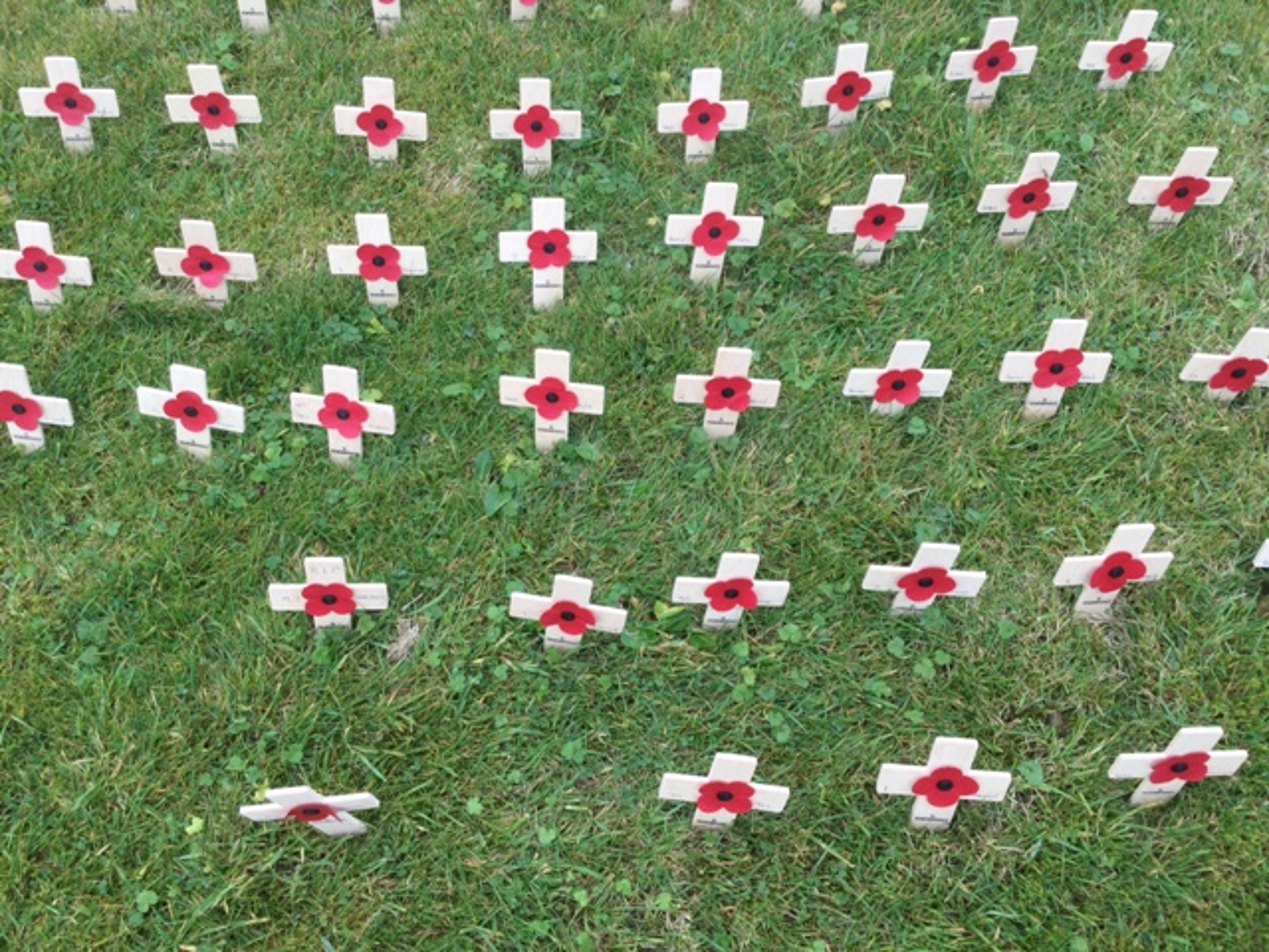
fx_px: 1136
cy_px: 476
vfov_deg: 45.4
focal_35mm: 31
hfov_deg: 58.4
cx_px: 634
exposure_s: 1/100
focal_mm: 3.3
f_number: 2.4
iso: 40
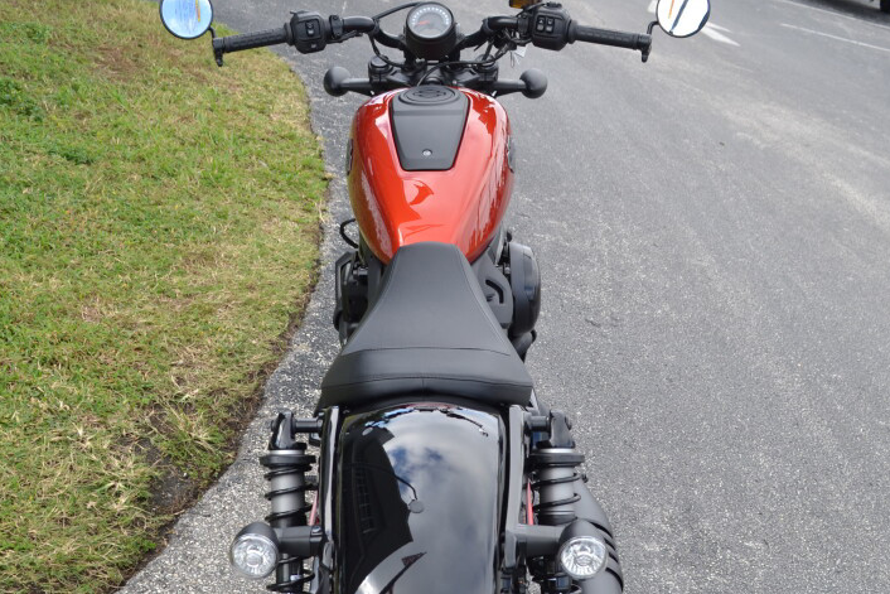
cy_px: 433
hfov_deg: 38.9
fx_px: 1261
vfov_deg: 26.2
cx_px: 430
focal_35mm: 51
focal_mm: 20
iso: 100
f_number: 5.6
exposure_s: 1/125
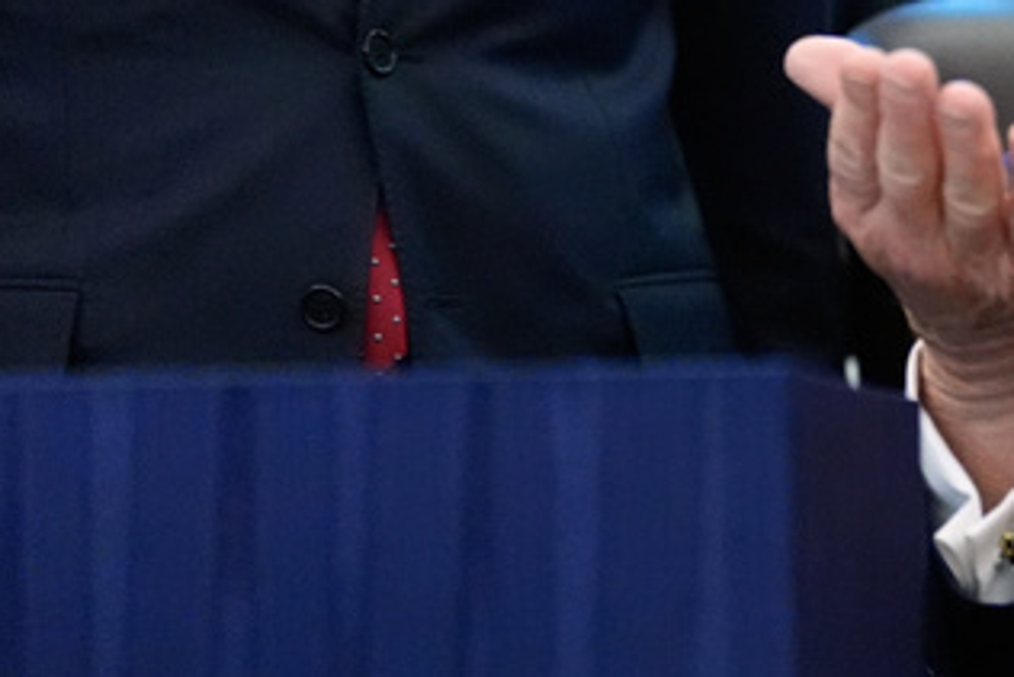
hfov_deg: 8.8
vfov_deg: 6.0
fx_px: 6396
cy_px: -37
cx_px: 1563
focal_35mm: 227
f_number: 2.8
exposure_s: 1/320
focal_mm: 70
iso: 6400
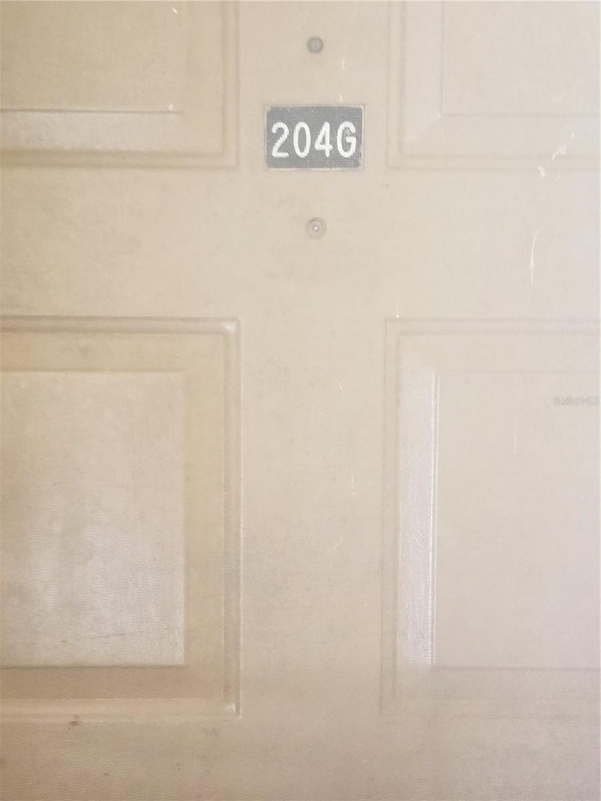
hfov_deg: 53.1
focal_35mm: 26
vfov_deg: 67.3
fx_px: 602
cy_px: 400
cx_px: 300
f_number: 1.7
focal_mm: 4.25
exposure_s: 1/14
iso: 200
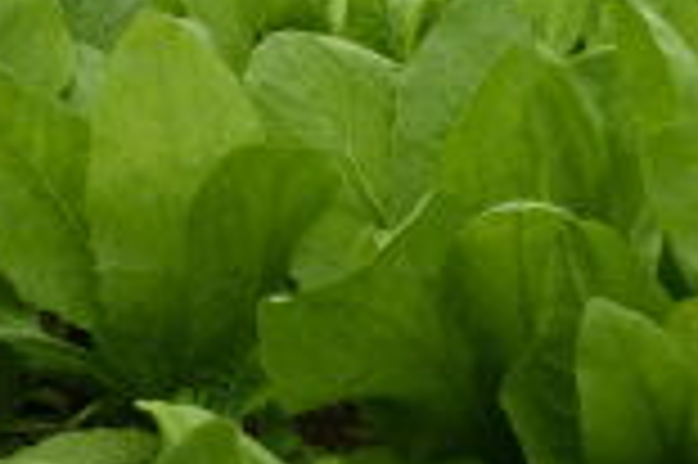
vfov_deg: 20.9
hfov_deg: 30.8
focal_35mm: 65
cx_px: 455
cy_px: 212
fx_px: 1259
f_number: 22
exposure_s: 1/125
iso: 360
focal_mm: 16
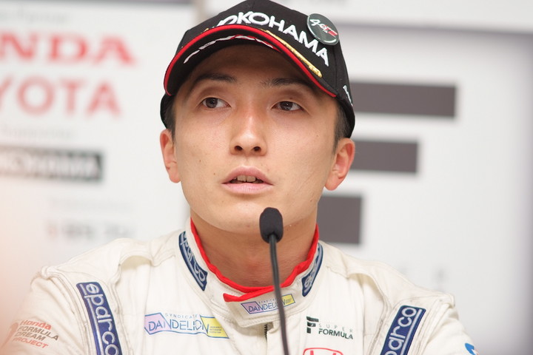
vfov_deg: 5.1
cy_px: 178
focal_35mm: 270
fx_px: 3997
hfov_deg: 7.6
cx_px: 266
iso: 400
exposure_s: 1/250
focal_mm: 180
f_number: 2.8
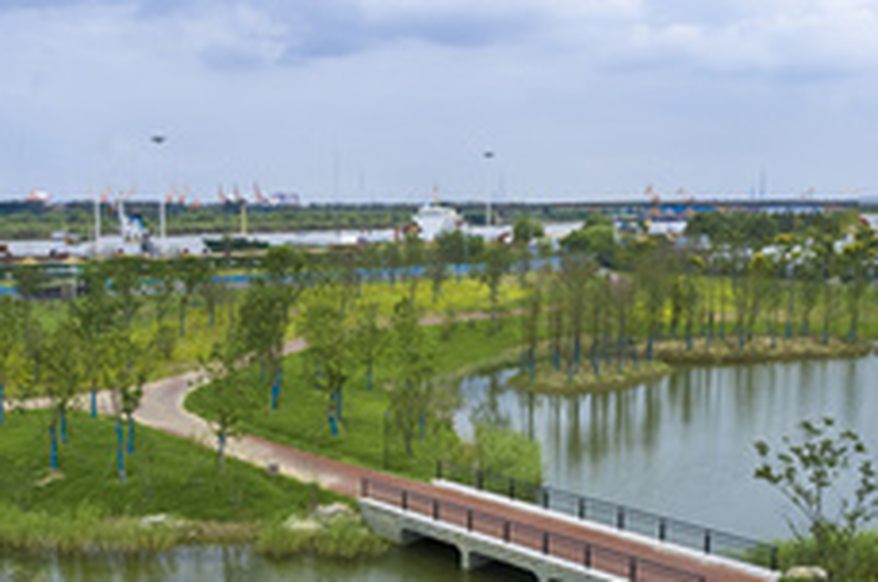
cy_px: 391
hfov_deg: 46.5
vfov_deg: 31.5
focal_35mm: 42
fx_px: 1023
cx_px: 433
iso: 100
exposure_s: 1/500
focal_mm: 8.8
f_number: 5.6
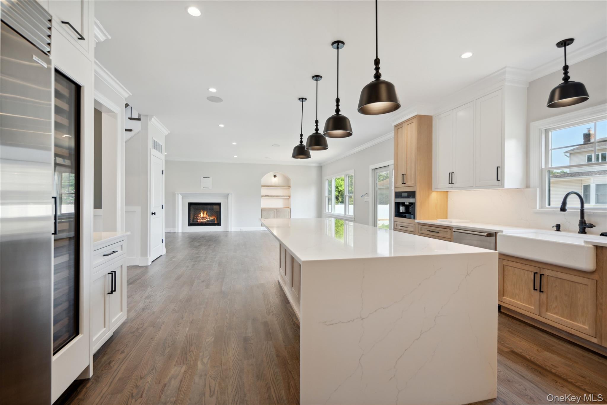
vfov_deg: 73.7
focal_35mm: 16
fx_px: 270
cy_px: 202
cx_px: 304
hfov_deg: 96.7
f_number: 4.5
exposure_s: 1/80
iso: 125
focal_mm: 16
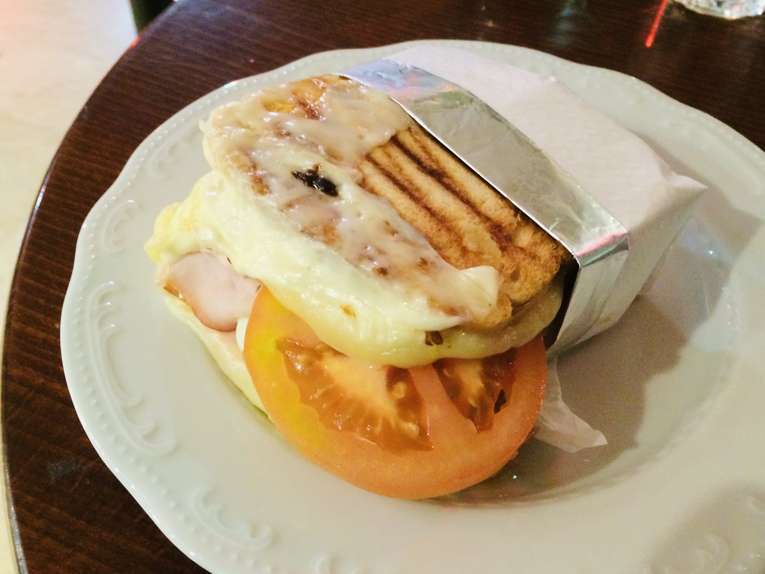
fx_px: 641
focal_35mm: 29
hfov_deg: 61.7
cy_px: 287
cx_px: 382
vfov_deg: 48.2
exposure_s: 1/20
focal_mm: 4.15
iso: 320
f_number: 2.2
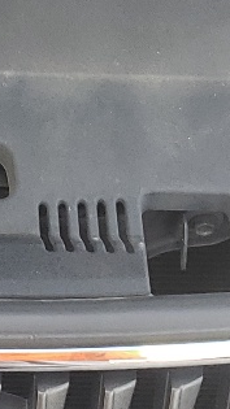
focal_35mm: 144
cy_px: -267
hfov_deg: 8.3
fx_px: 1563
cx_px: -82
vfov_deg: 13.7
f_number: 1.5
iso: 50
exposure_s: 1/145
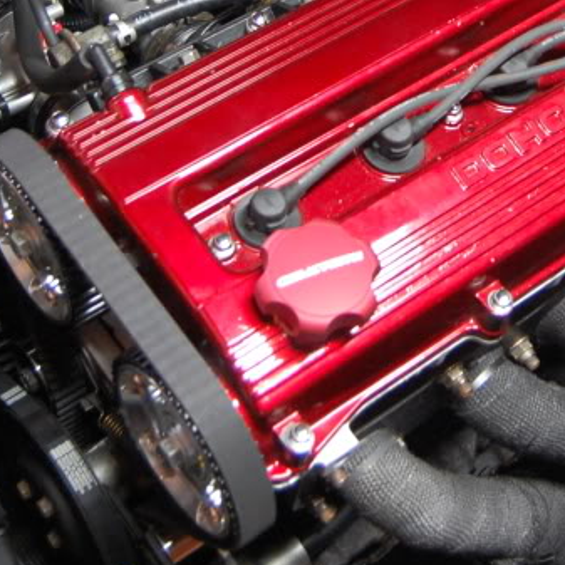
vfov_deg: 19.9
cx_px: 351
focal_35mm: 85
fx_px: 1570
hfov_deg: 20.4
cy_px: 18
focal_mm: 22
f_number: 3.8
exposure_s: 1/10
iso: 800
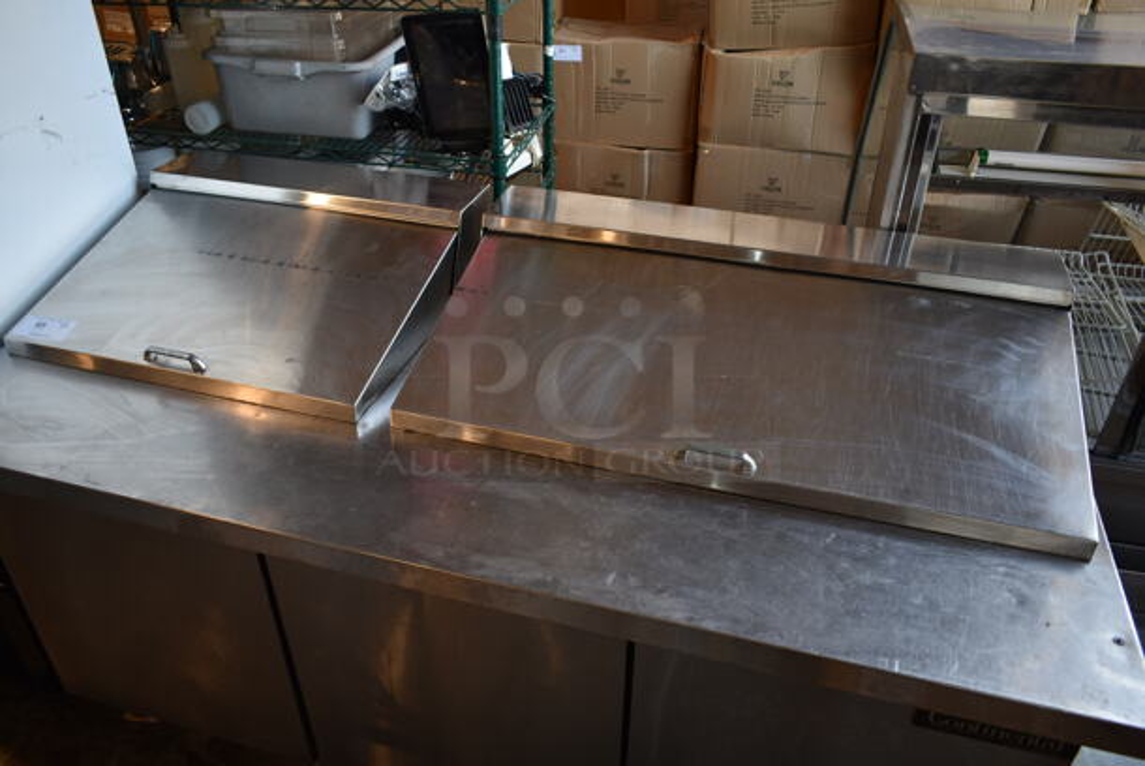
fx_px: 860
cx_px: 572
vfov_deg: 48.0
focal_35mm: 27
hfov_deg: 67.3
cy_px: 383
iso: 220
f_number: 3.5
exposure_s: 1/30
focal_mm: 18
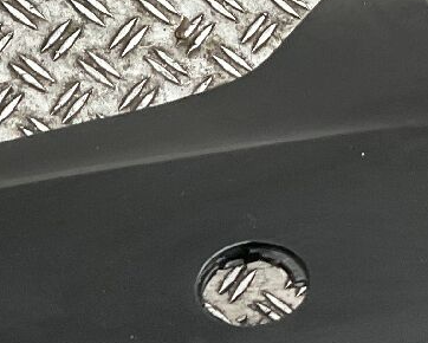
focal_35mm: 150
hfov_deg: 12.7
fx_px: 1901
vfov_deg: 10.0
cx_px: 48
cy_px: 502
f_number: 1.8
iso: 125
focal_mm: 3
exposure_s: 1/50
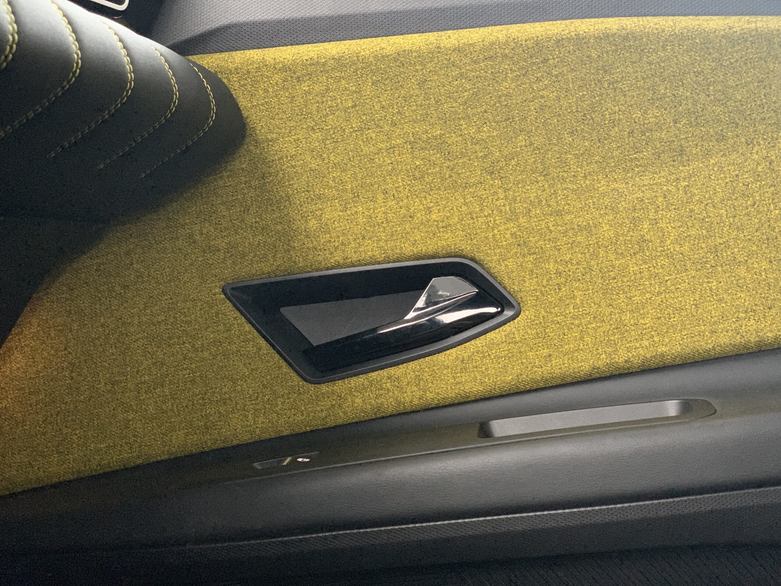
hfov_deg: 36.8
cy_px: 293
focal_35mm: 52
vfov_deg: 28.0
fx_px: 1173
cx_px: 390
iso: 640
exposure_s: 1/40
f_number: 2.4
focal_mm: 6
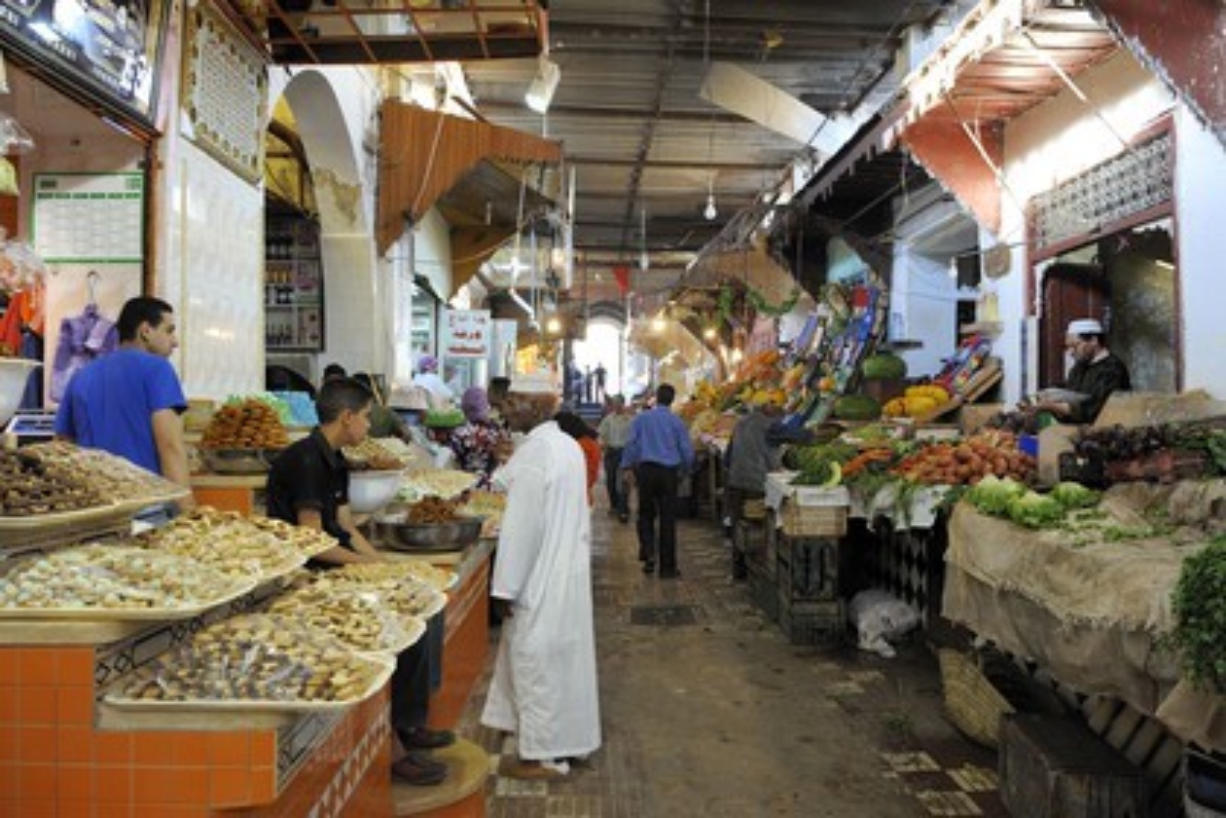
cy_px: 409
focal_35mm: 27
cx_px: 613
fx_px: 919
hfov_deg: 67.4
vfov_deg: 47.9
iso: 800
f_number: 6.3
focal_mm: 27
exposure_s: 1/60
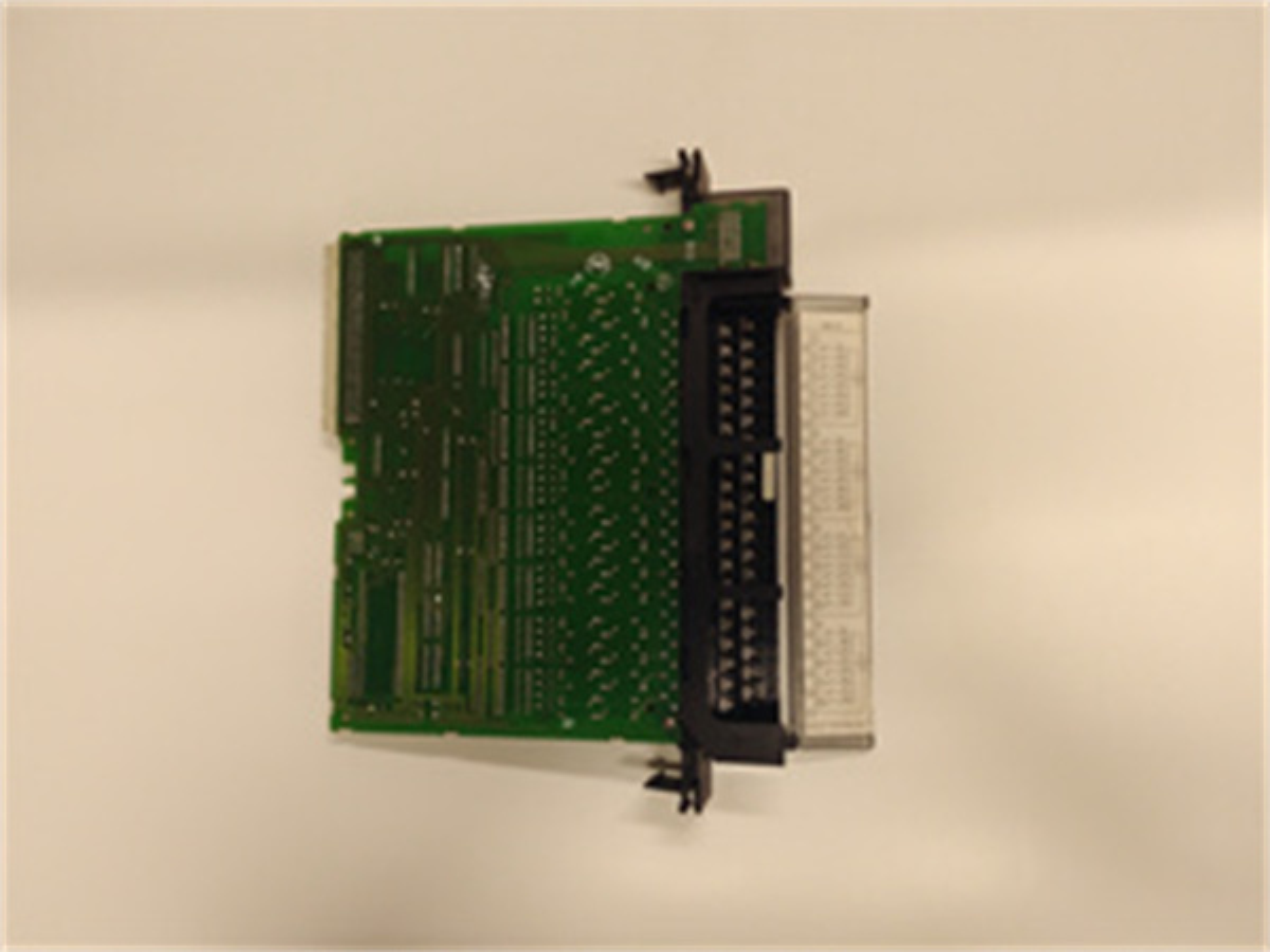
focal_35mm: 27
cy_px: 476
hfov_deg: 65.3
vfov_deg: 51.4
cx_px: 635
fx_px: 991
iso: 135
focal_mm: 3.79
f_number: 2
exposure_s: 1/33
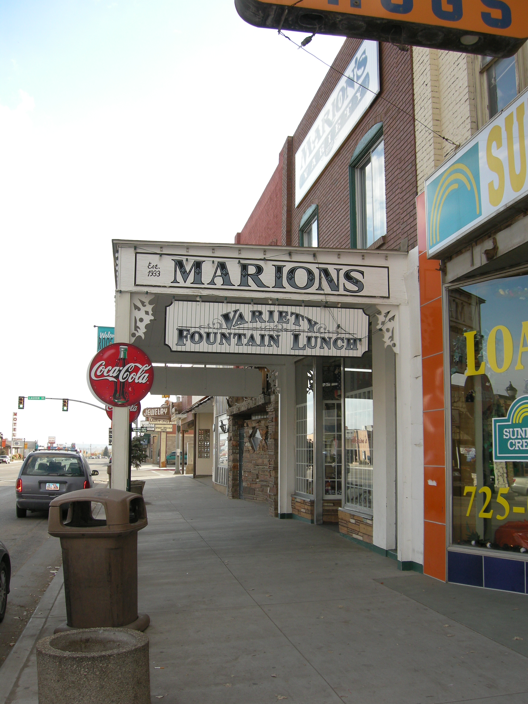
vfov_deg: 51.4
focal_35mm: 36
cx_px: 264
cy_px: 352
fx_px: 732
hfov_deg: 39.7
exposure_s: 1/186
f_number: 4.3
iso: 86
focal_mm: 7.5
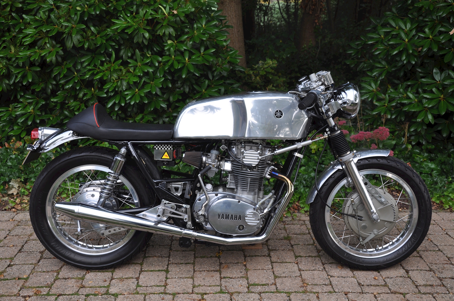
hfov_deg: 46.5
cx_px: 227
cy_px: 150
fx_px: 529
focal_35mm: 42
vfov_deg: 31.8
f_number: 6.3
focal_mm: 28
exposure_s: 1/160
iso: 200
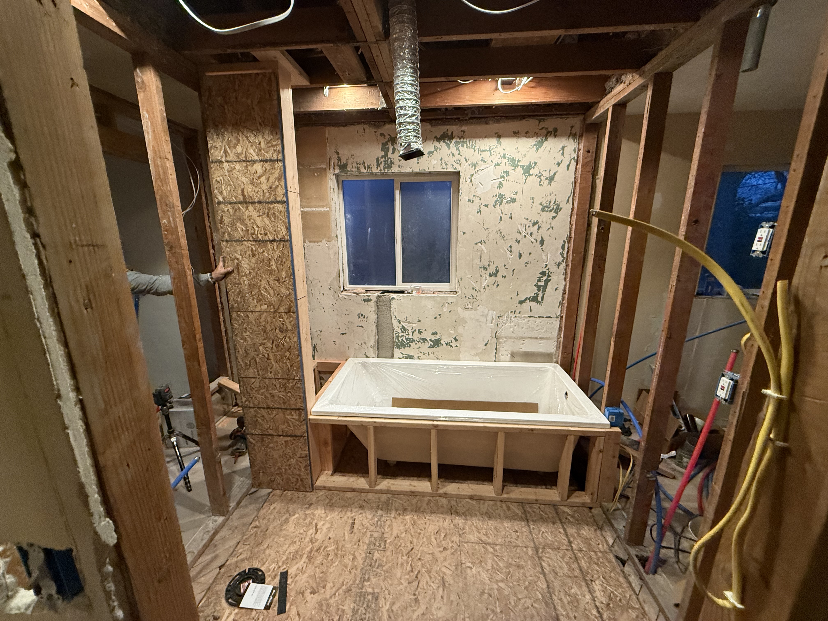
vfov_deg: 85.7
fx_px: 335
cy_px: 310
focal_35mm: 14
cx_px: 414
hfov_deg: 102.1
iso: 400
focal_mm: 2.22
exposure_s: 1/60
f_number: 2.2
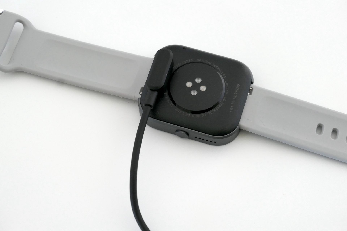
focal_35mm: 66
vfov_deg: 20.6
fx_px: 636
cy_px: 116
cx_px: 174
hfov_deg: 30.5
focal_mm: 24.2
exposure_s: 1/80
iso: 500
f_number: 4.6
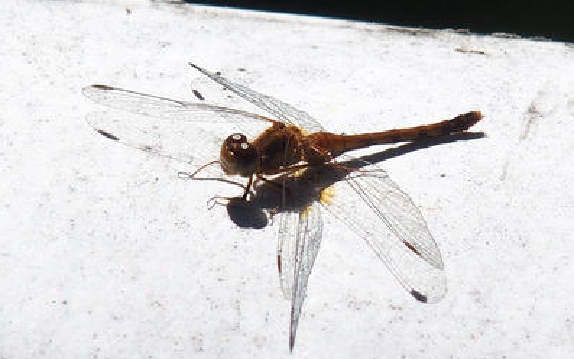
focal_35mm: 320
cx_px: 288
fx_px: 5005
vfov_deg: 4.1
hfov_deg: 6.6
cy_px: 180
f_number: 5.6
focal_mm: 64.3
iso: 100
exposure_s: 1/800
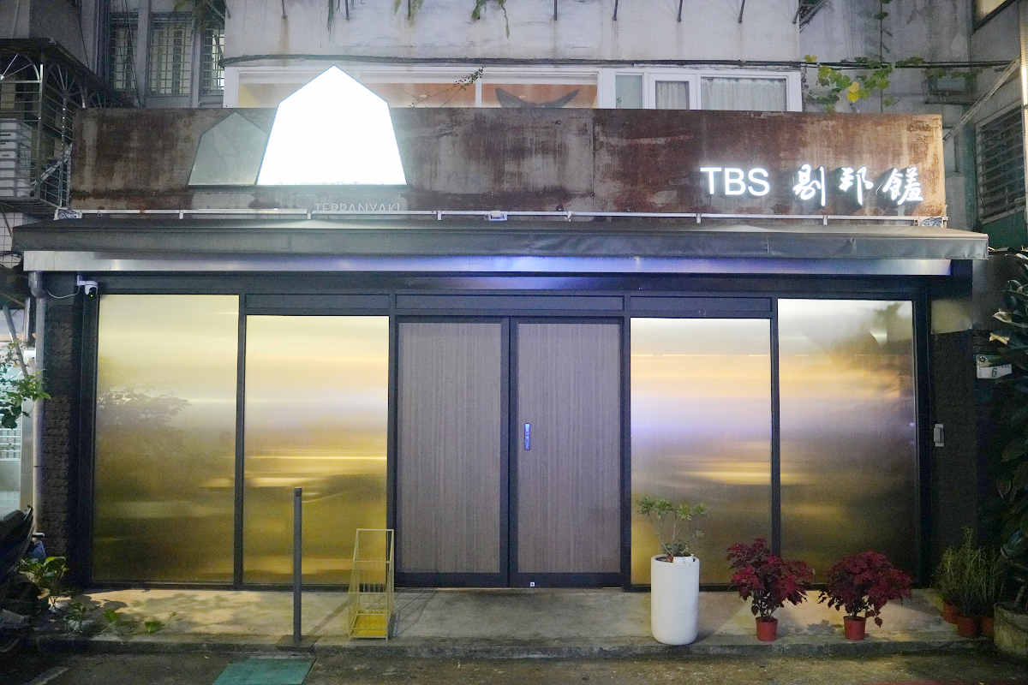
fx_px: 828
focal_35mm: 29
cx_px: 514
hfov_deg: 63.7
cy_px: 342
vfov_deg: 45.0
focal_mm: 29
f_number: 2.8
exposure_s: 1/160
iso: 10000
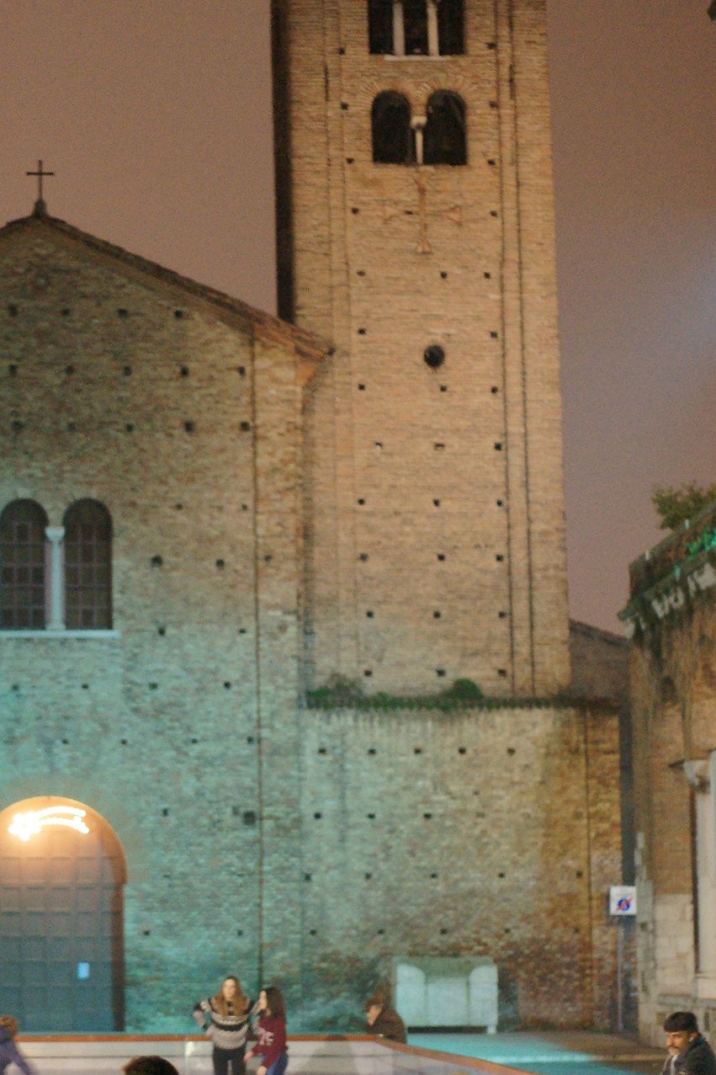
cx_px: 67
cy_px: 652
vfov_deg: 21.7
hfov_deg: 14.4
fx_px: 2805
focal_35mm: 94
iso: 1600
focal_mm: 50
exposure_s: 1/15
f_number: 2
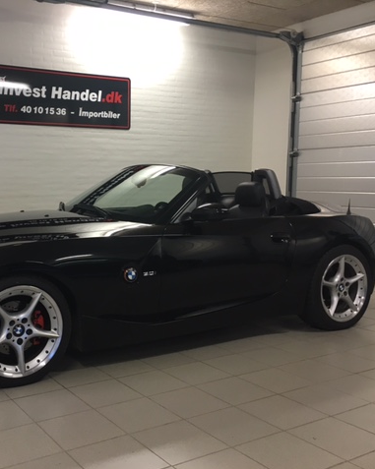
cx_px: 93
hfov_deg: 38.1
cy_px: 235
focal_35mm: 38
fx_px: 528
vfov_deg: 48.0
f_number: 2.2
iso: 100
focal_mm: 4.15
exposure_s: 1/33
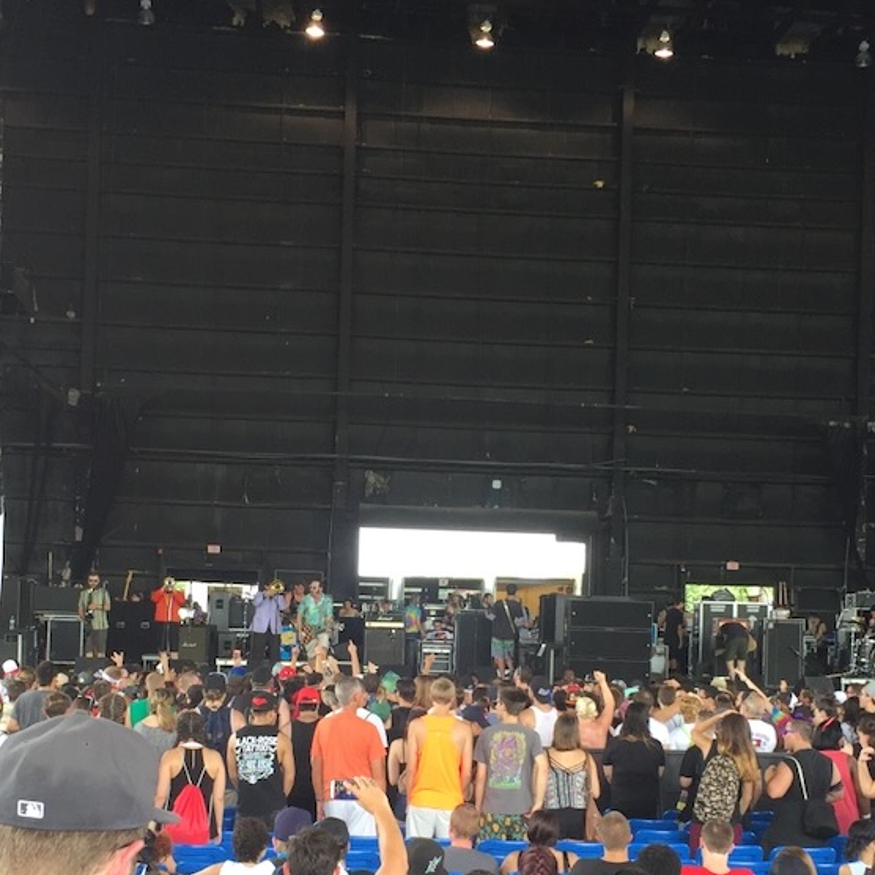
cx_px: 441
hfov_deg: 29.1
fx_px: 1687
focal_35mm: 59
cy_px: 609
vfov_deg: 28.8
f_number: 2.2
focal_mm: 4.15
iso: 50
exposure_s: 1/120
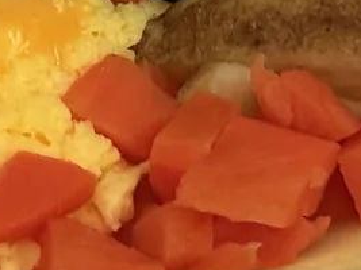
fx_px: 2252
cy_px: -254
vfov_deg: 6.7
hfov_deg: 9.1
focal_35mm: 216
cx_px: 78
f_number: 1.78
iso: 500
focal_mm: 6.76
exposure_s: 1/37
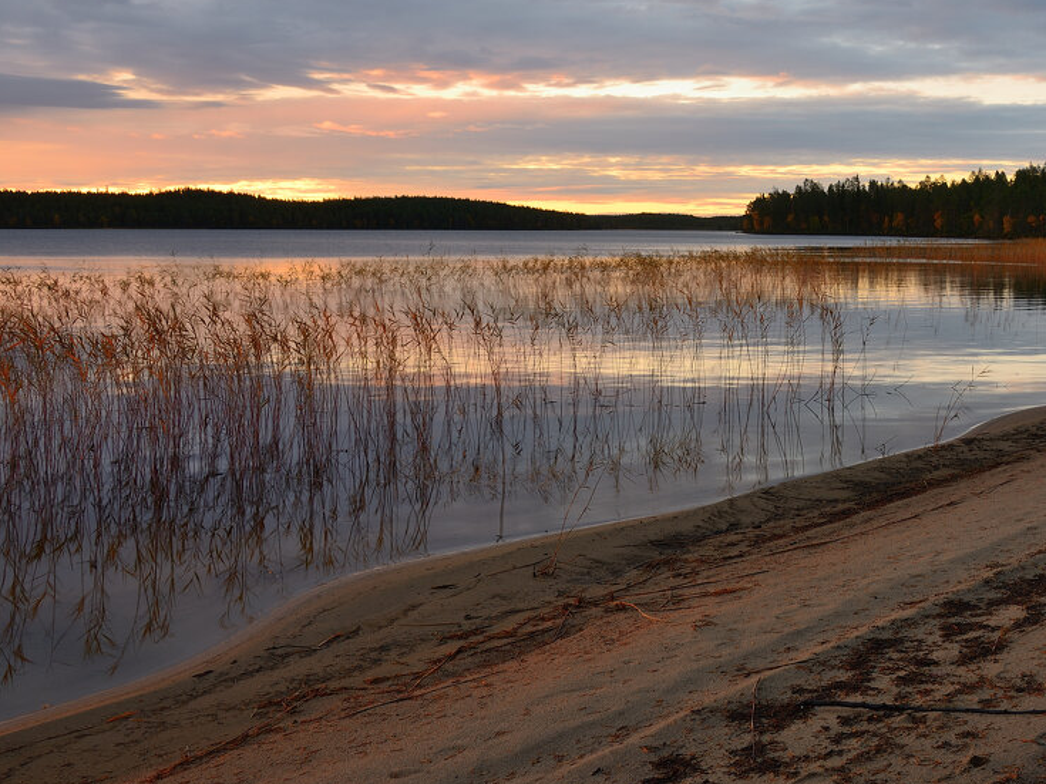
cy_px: 290
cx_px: 784
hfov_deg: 41.7
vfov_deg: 32.7
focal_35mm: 44
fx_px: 1329
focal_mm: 28
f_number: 11
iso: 100
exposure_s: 1/3
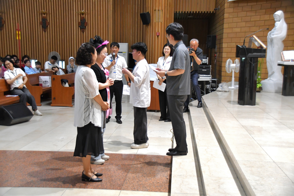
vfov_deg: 28.1
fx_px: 392
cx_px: 147
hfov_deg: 41.1
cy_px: 98
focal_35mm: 48
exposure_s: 1/125
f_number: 4.2
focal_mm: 32
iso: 2200
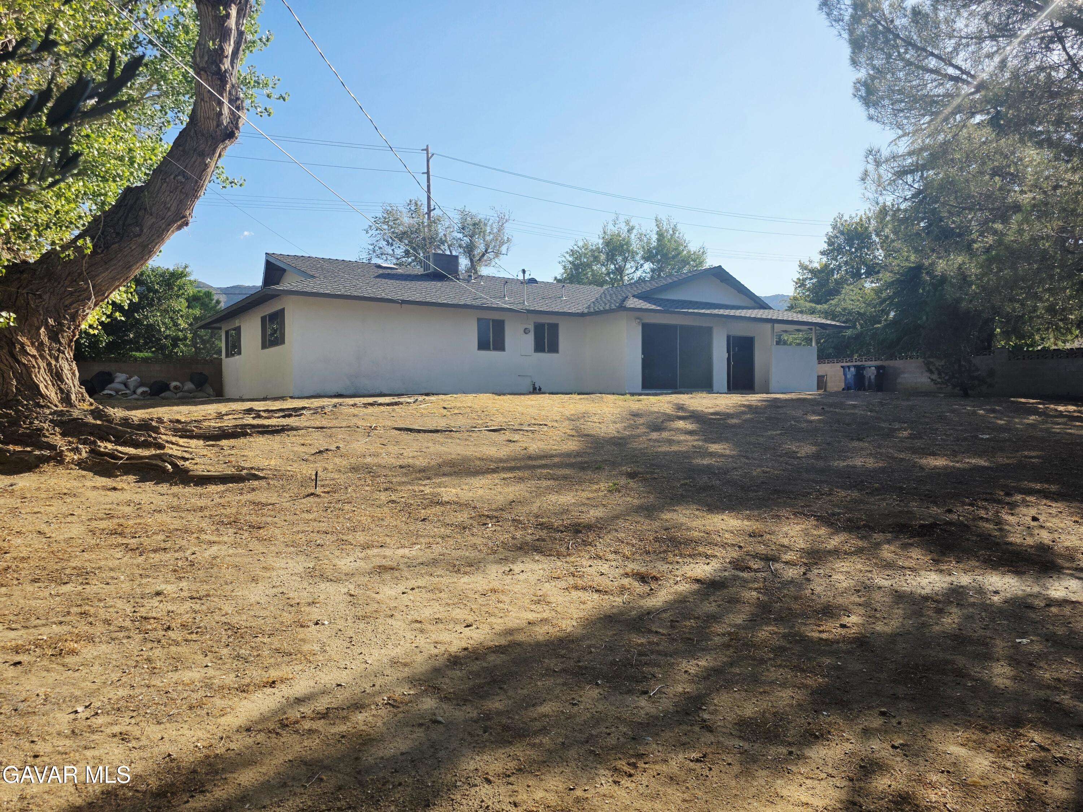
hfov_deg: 73.9
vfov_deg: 58.9
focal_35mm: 23
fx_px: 720
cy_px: 406
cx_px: 542
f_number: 1.7
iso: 80
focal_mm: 6.3
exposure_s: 1/10000
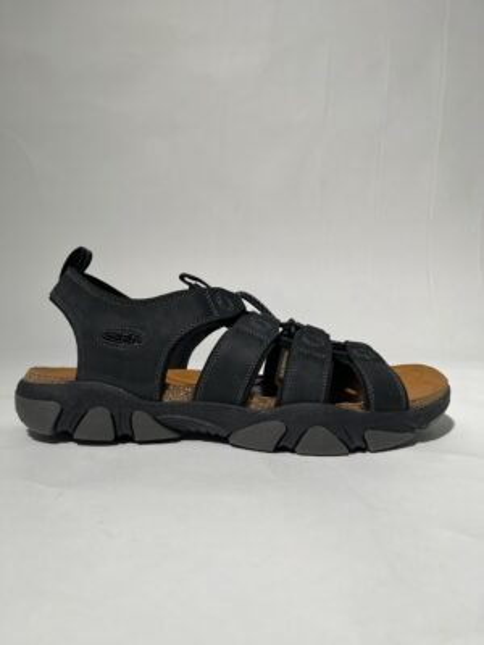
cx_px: 242
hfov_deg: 53.1
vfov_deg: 67.3
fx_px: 485
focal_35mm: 26
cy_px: 322
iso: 50
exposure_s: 1/307
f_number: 1.6
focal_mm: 5.1
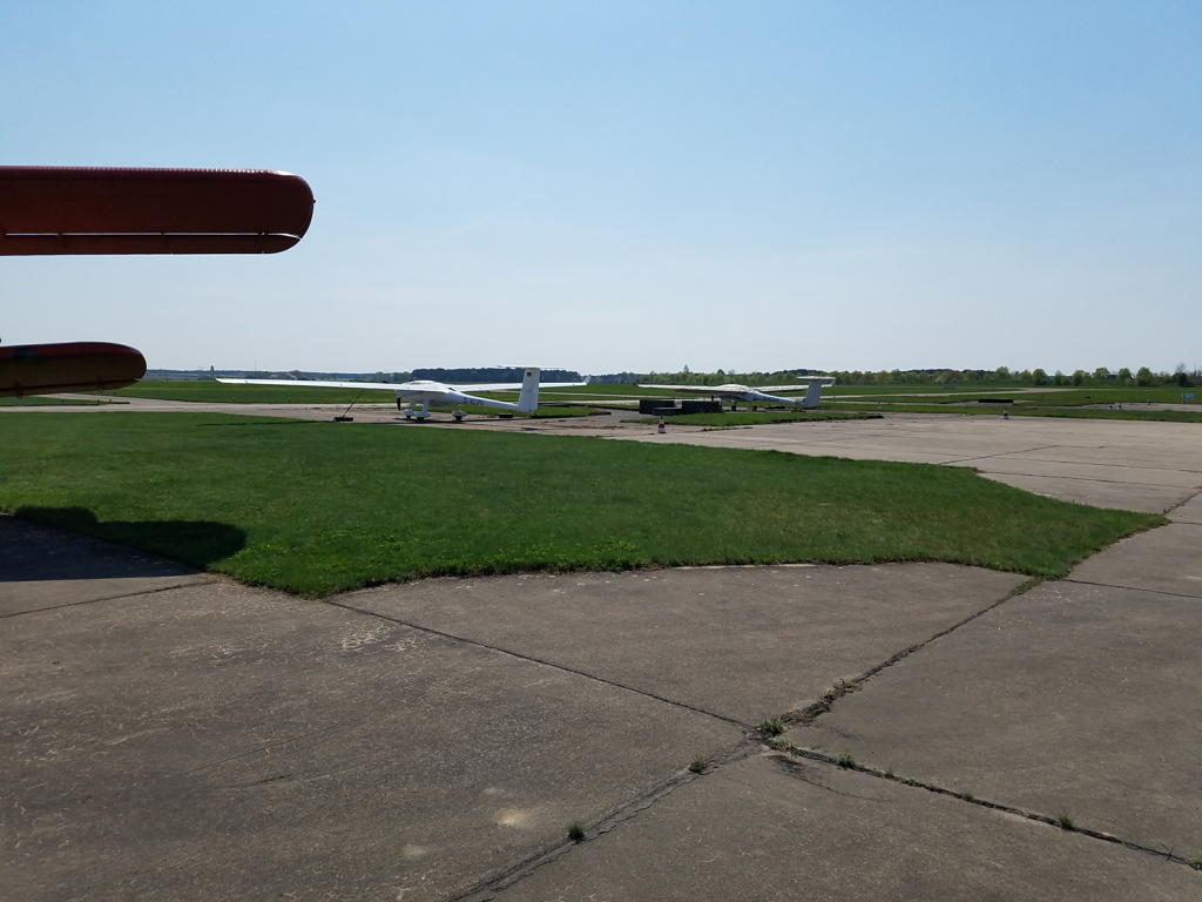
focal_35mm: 26
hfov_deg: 67.3
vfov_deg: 53.1
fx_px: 903
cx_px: 601
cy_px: 451
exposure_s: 1/6752
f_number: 1.7
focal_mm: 4.2
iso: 50
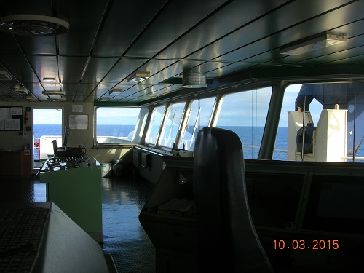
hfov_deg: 49.0
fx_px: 400
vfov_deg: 37.7
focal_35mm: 38
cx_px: 182
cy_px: 136
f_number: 4.8
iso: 64
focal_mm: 7.8
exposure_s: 1/298
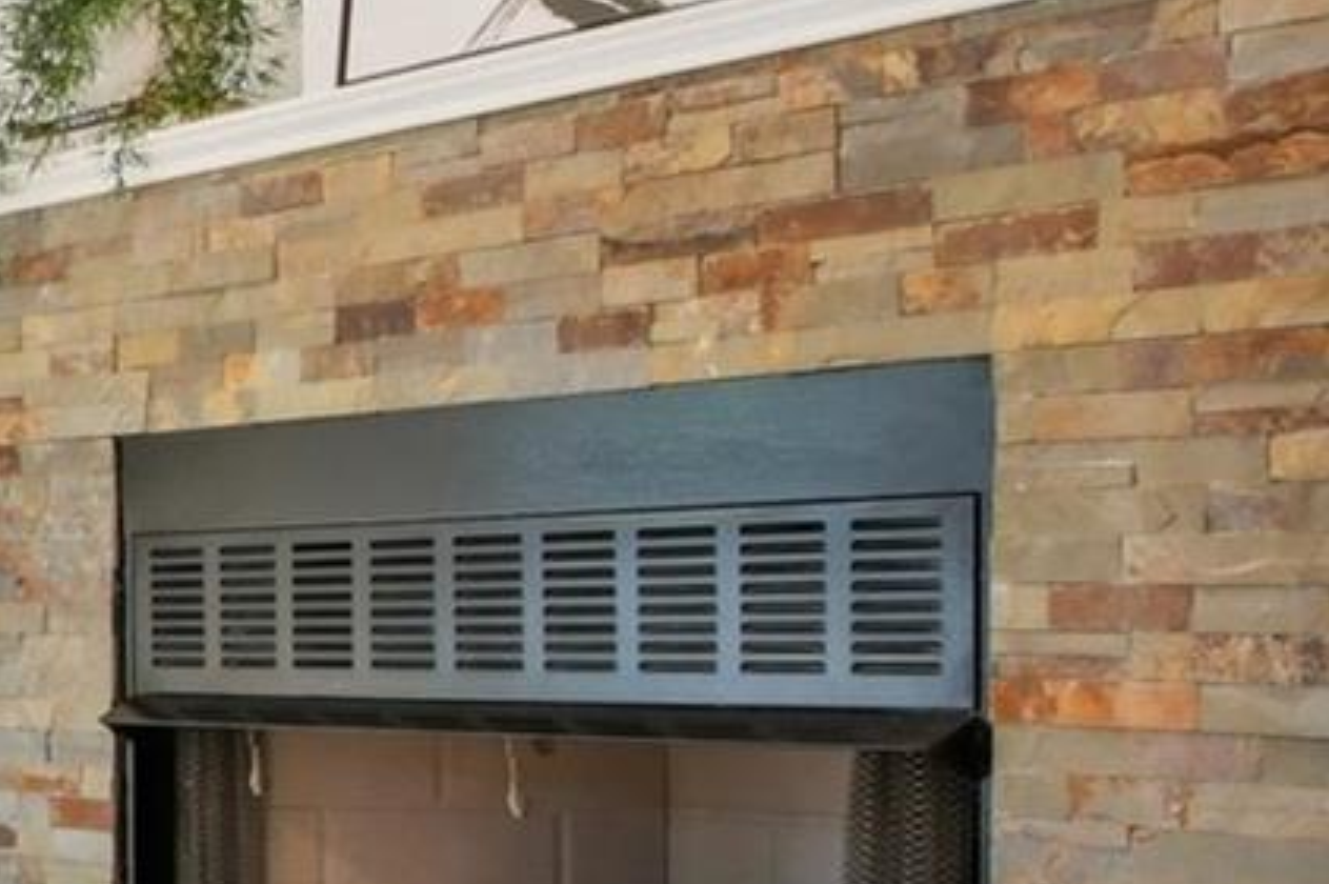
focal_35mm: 73
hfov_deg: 16.4
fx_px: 2693
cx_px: -1645
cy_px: 513
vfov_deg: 18.6
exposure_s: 1/40
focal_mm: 10
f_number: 8
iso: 400
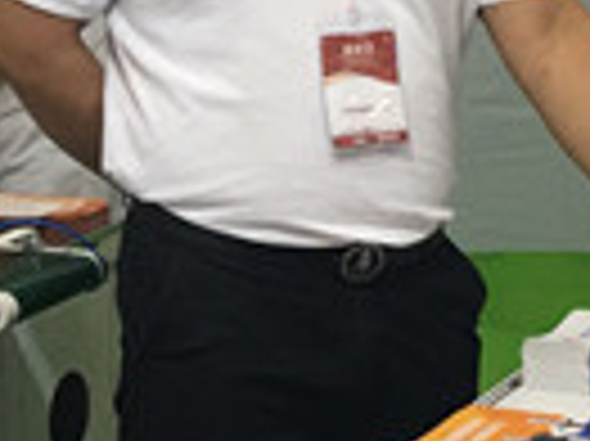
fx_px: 2827
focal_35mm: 166
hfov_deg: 11.8
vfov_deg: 8.9
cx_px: 72
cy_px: 346
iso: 40
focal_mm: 4.15
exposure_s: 1/33
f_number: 2.2
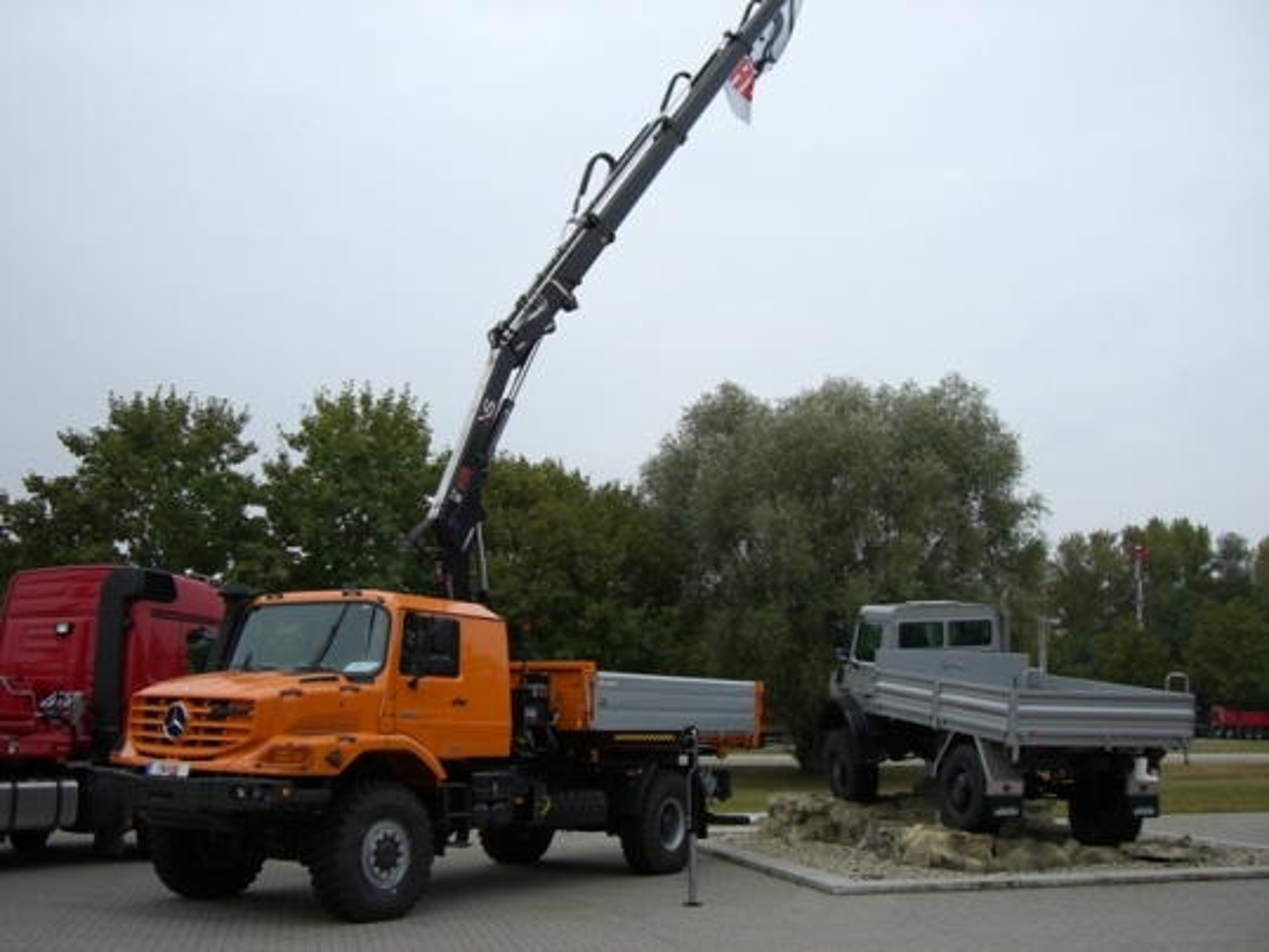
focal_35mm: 38
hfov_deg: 49.0
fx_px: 1394
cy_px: 476
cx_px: 634
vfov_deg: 37.7
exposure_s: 1/250
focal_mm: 6.2
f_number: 4.3
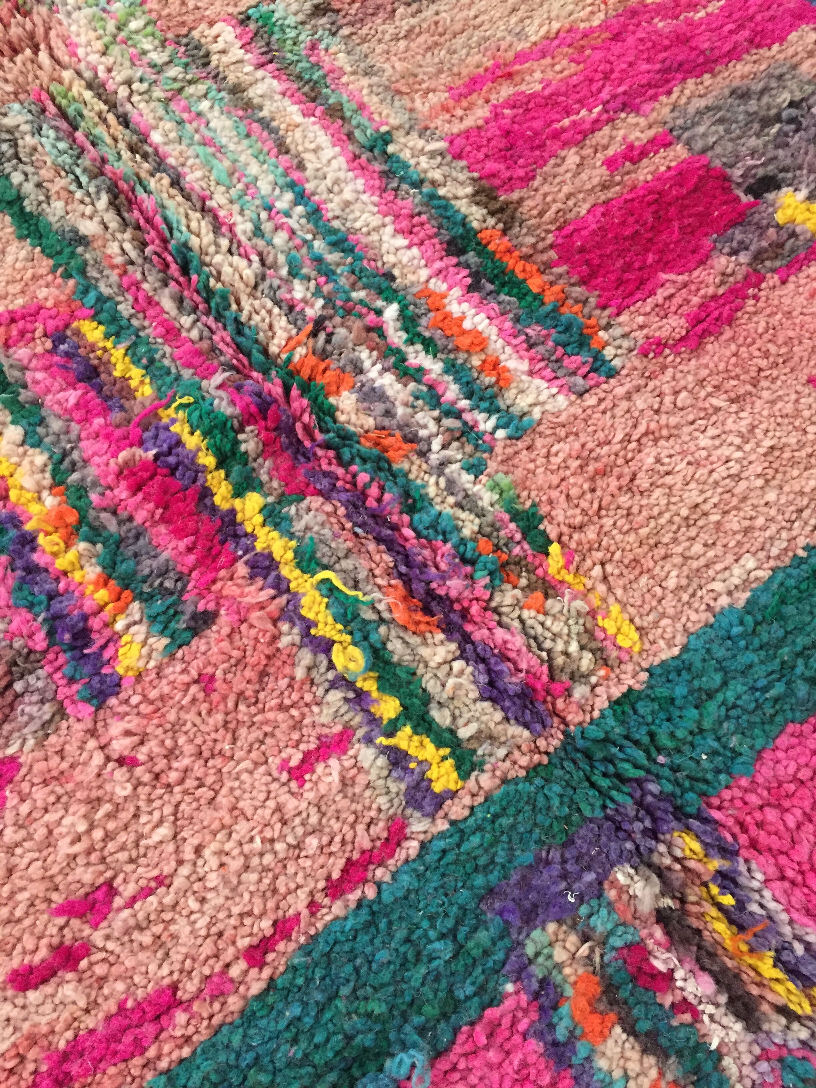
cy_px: 544
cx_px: 408
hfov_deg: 48.2
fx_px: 911
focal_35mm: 29
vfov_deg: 61.7
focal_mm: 4.15
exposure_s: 1/25
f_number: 2.2
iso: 250
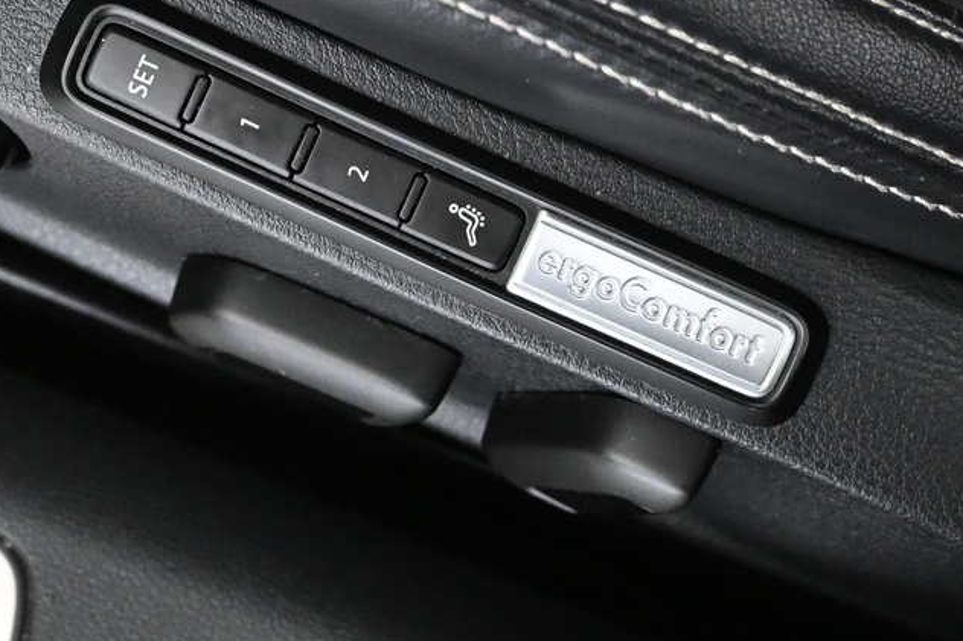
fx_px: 2210
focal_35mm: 83
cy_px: 117
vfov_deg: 16.4
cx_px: 300
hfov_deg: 24.4
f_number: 4
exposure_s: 1/30
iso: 4500
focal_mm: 21.5
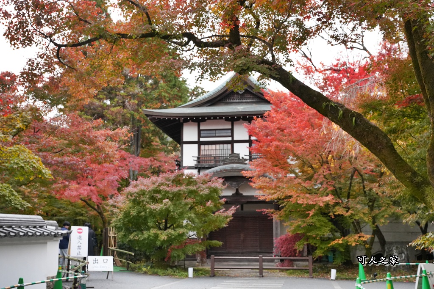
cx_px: 217
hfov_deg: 43.0
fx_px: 551
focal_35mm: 46
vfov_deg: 29.4
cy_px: 144
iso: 3200
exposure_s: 1/800
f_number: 8
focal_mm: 45.7
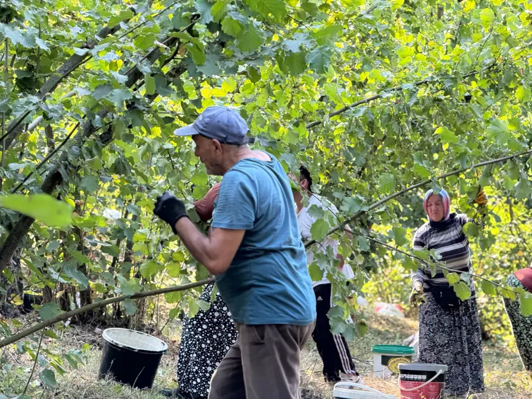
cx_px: 266
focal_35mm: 120
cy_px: 200
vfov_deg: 12.3
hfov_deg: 16.4
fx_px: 1844
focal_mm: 15.66
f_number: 2.8
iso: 80
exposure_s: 1/99
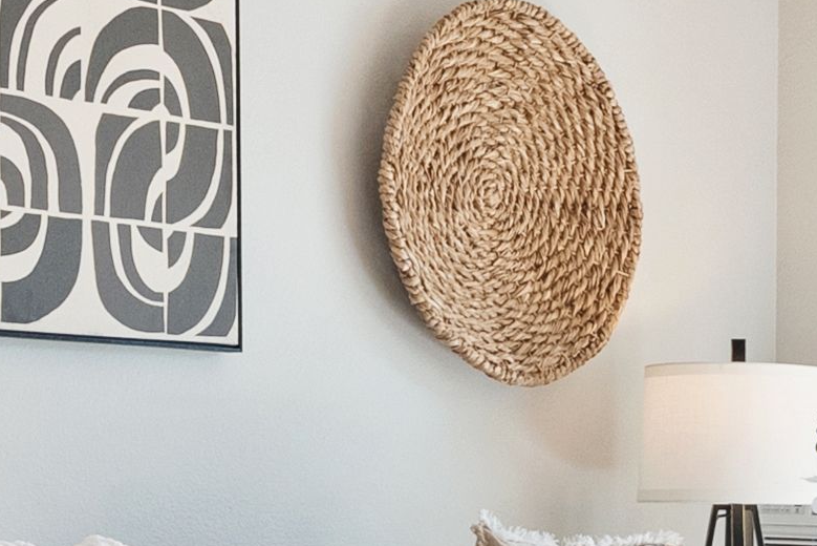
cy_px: 484
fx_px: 2225
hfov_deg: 20.2
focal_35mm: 98
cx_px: 803
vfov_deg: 13.9
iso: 640
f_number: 8
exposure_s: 1/25
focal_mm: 18
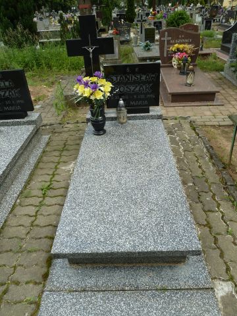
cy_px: 158
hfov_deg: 54.9
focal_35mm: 25
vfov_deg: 69.4
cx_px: 118
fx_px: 228
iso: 80
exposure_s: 1/200
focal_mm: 4.1
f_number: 4
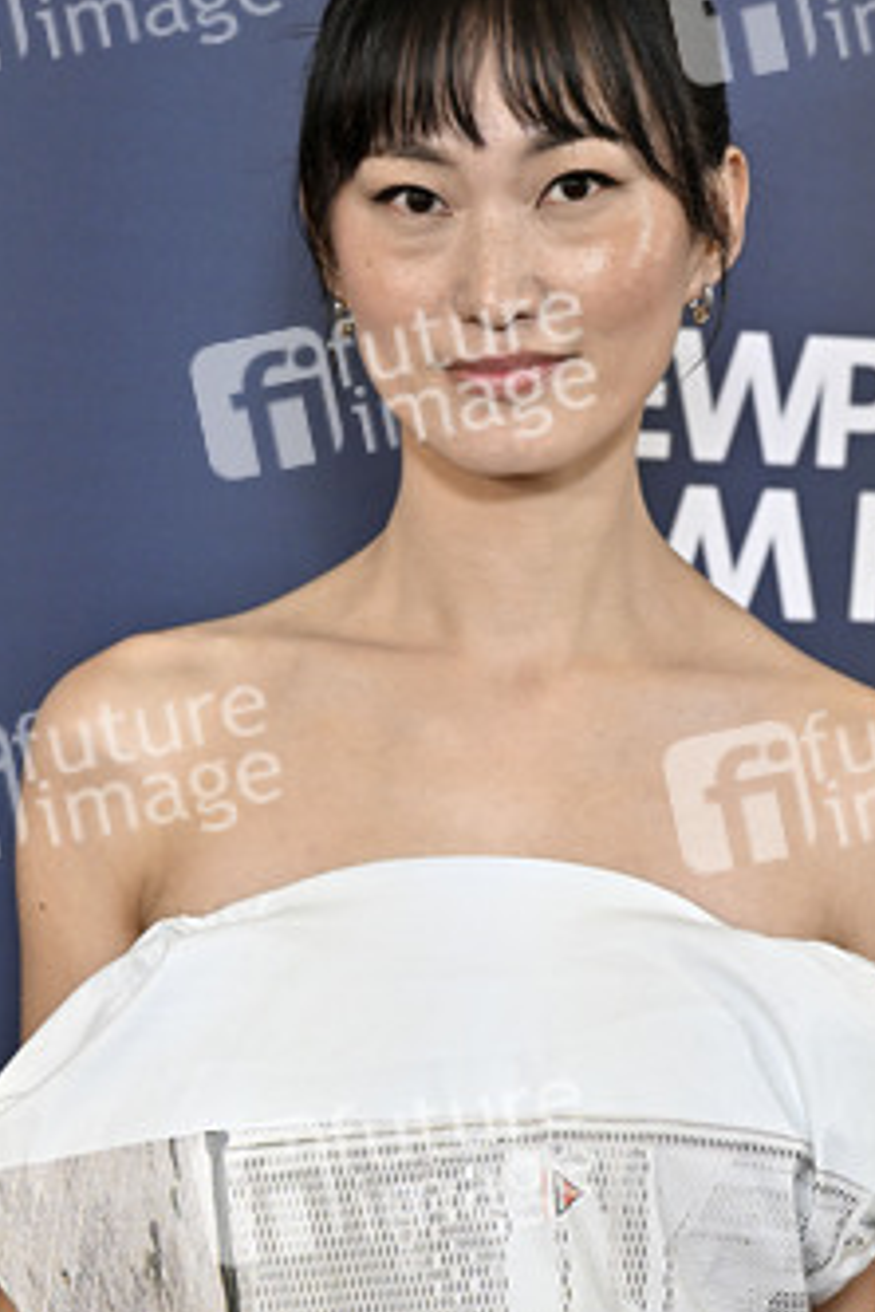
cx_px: 508
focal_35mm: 120
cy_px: 583
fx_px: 4375
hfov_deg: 11.4
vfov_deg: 17.1
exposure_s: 1/320
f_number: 5.6
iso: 2500
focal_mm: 100
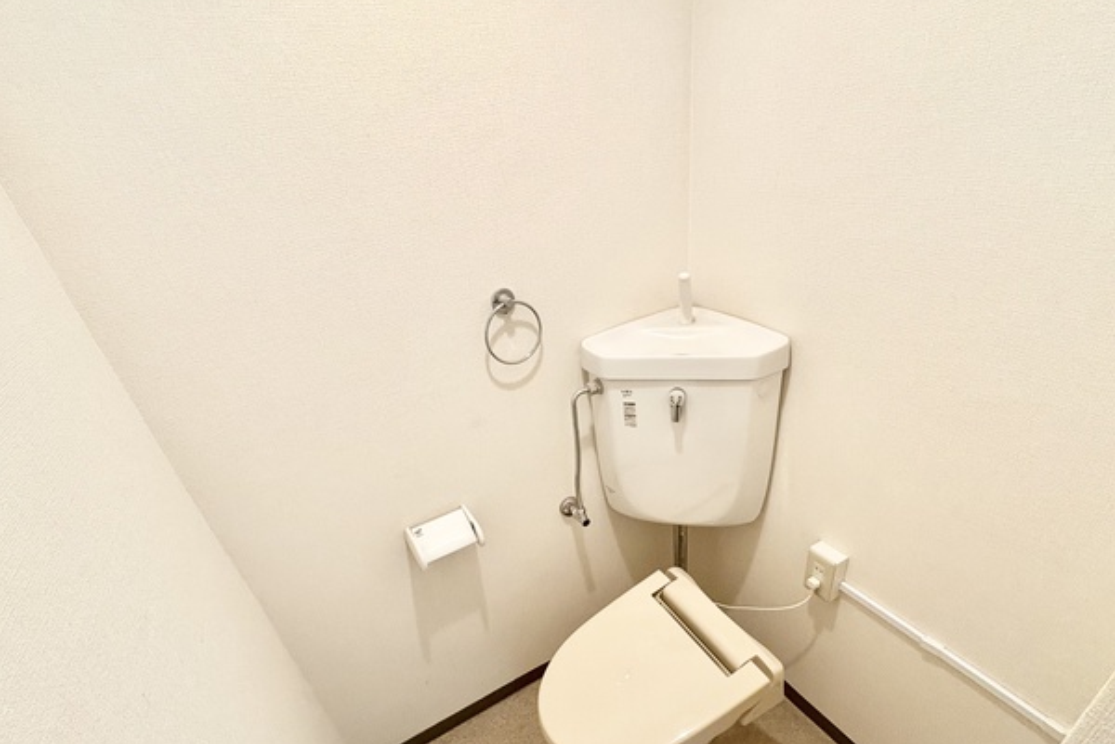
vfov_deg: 69.3
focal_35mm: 17
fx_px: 526
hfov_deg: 93.2
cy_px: 468
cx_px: 576
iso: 320
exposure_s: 1/60
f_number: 2.2
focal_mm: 2.22
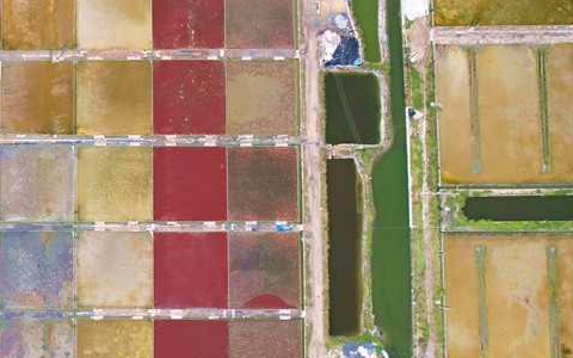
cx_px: 61
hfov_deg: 43.3
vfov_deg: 30.5
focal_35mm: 42
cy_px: 187
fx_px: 656
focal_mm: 8.38
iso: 100
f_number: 2.8
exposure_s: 1/1600
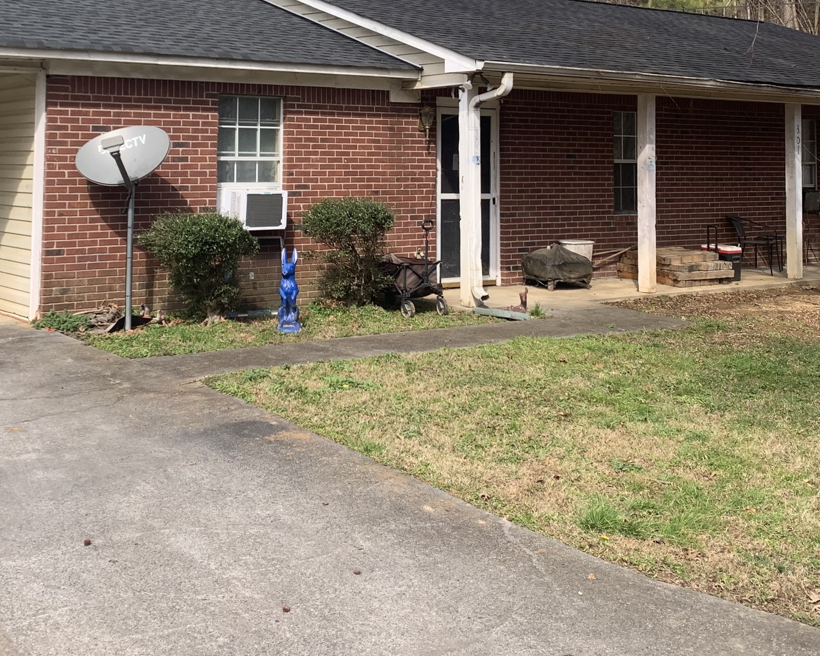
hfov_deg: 38.7
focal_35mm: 48
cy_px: 106
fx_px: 1165
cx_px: 371
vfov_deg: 30.5
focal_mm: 4.25
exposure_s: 1/594
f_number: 1.8
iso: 25
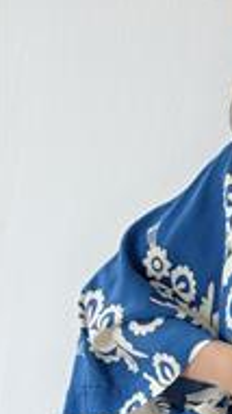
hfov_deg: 8.0
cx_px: 410
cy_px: 153
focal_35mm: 146
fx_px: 1602
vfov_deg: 14.7
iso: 64
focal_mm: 6.76
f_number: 1.78
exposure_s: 1/204
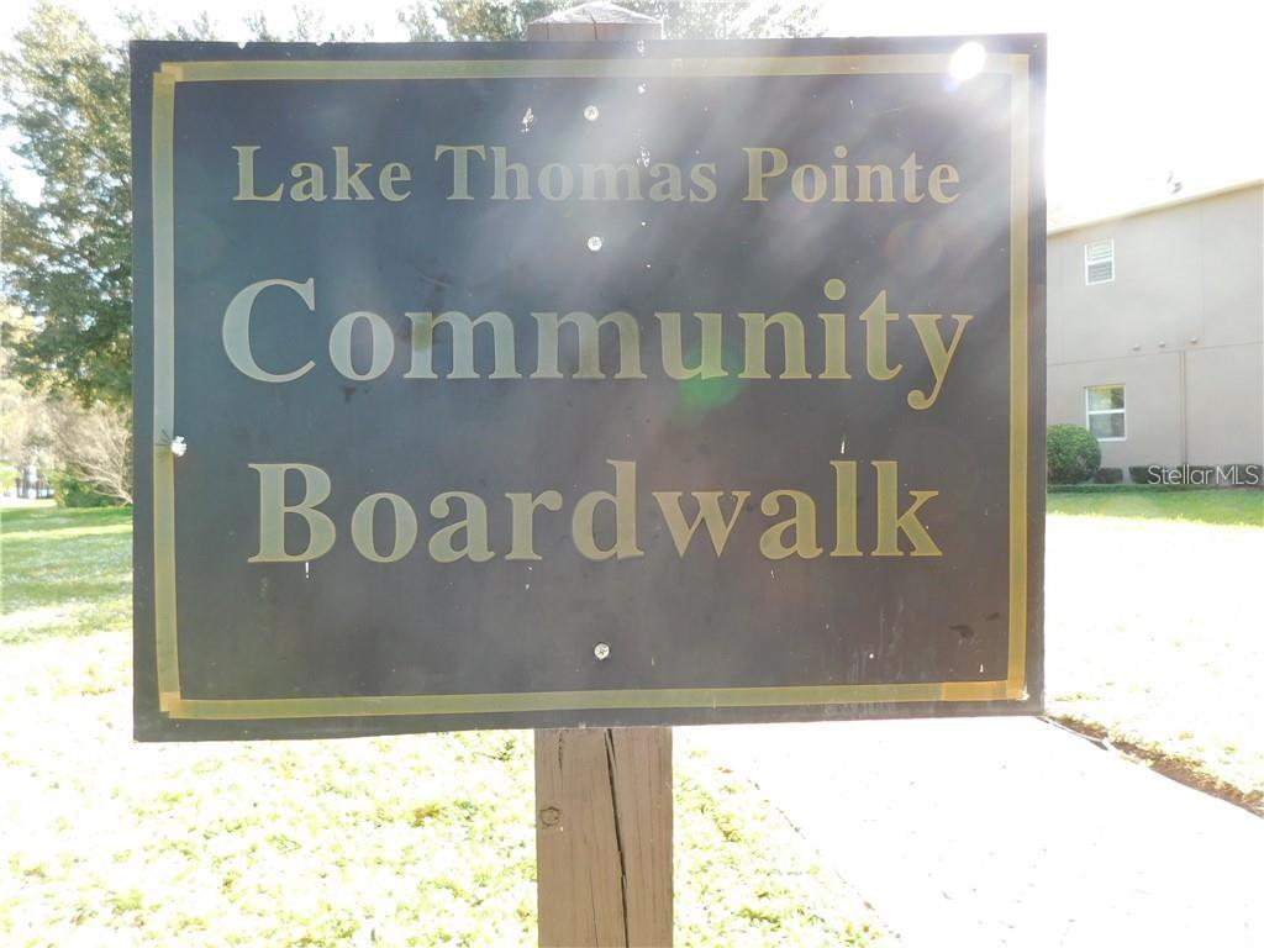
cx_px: 632
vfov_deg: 58.9
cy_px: 474
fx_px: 840
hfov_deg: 73.9
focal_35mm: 23
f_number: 3
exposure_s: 1/125
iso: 125
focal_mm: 4
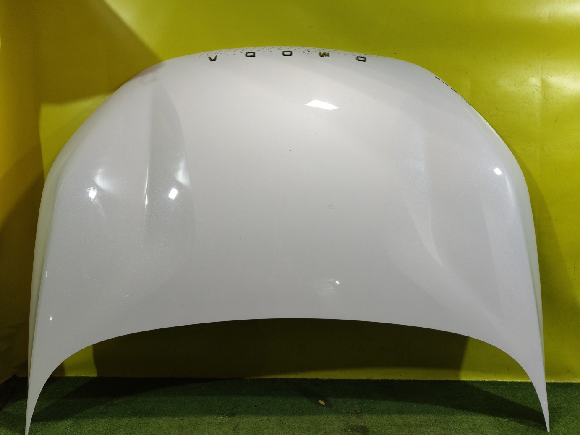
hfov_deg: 69.4
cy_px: 226
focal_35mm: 25
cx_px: 282
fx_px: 419
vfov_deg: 54.9
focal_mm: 5.59
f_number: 1.88
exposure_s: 1/100
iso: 190
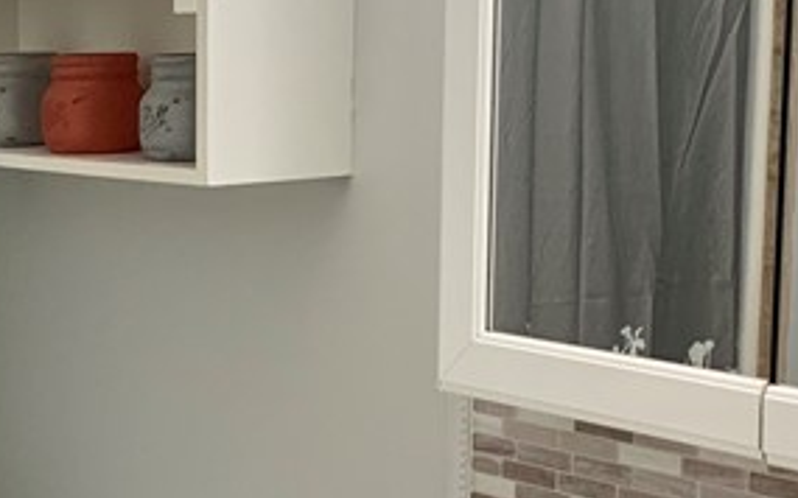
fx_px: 2153
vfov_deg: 13.1
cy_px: 414
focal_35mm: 99
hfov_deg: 19.7
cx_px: -174
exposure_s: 1/60
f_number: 1.8
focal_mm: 4.25
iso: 125
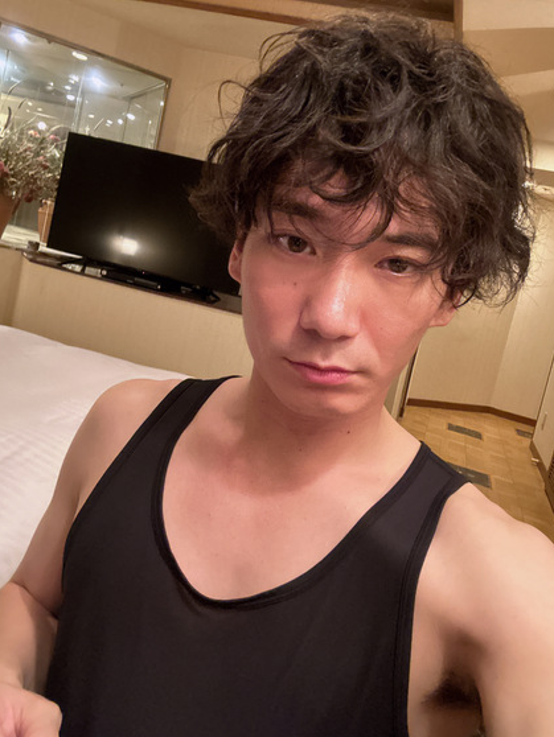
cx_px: 313
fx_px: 597
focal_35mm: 28
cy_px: 311
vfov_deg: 63.1
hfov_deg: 49.6
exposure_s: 1/30
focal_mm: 2.69
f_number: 1.9
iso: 500
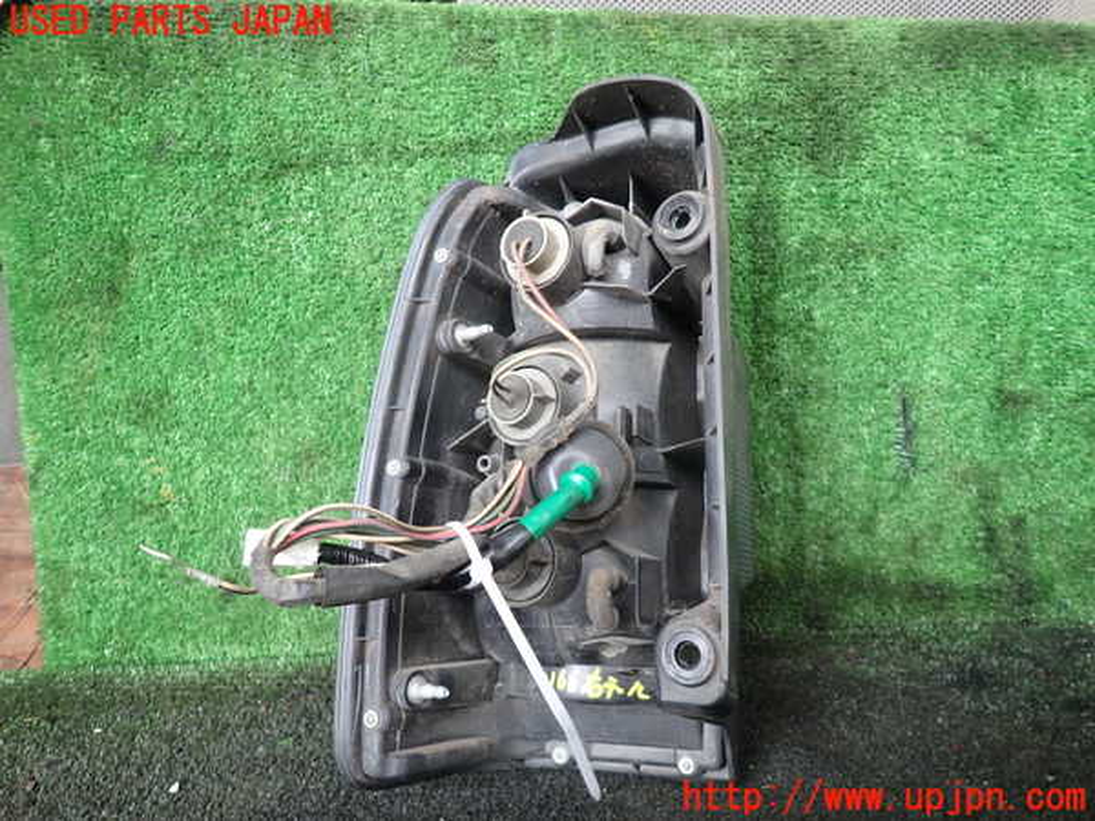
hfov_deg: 69.4
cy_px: 410
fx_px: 791
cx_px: 548
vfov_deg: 54.9
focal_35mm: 25
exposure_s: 1/40
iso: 200
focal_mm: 4.5
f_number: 2
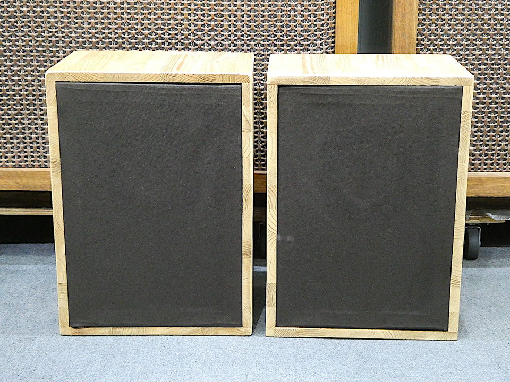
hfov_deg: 31.7
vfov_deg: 24.0
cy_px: 191
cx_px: 255
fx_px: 899
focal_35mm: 61
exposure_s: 1/20
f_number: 4.3
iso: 1600
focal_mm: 10.9
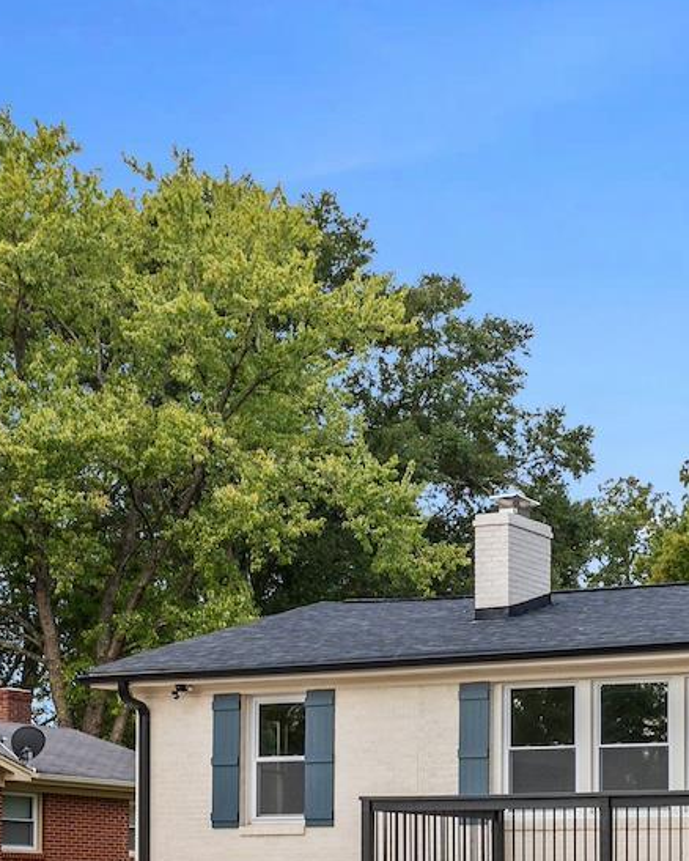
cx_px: 843
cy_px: 884
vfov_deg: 24.1
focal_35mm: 75
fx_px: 1913
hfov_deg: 19.2
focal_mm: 21.9
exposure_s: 1/60
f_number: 6.3
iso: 100
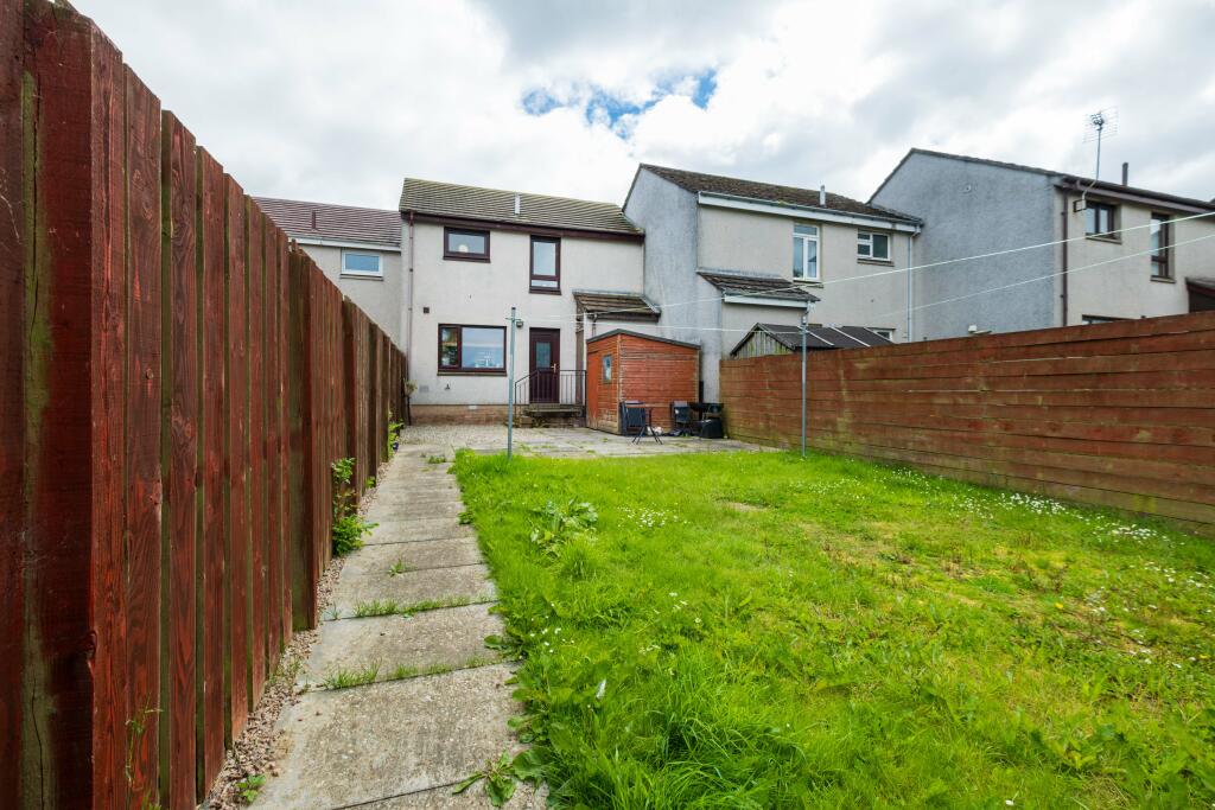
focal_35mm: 15
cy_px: 405
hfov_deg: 100.4
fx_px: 506
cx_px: 608
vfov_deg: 77.3
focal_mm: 10
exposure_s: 1/500
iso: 200
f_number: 5.6
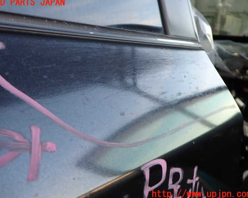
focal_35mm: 32
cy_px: 98
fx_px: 235
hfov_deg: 55.6
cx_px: 118
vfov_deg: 45.8
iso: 160
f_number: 2.3
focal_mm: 5.4
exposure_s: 1/125
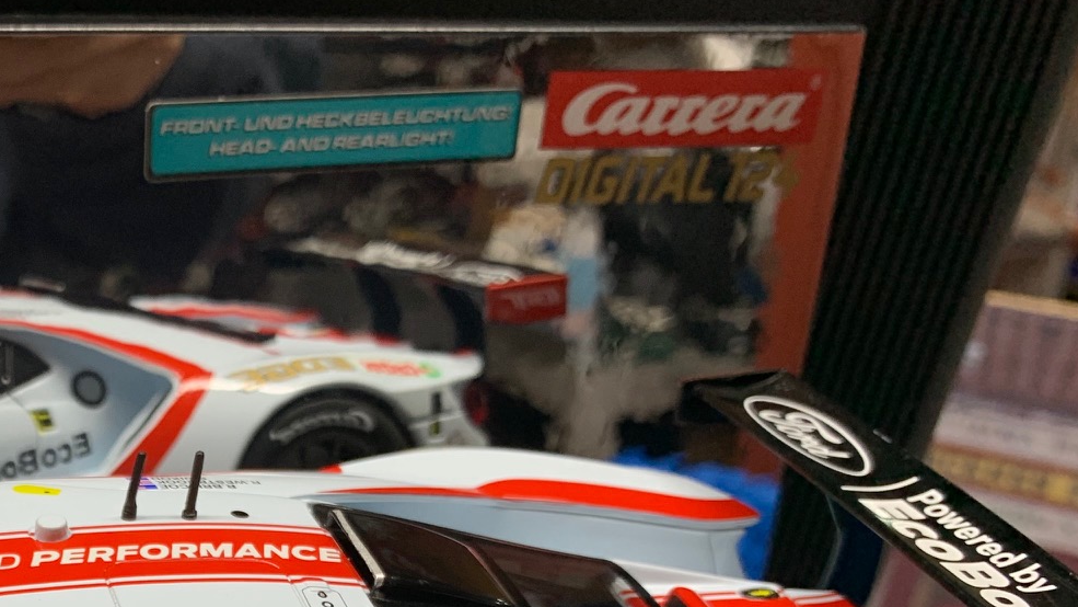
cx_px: -1
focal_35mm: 58
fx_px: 1658
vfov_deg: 19.4
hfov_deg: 33.0
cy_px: 745
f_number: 1.8
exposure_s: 1/50
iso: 50
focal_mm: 4.25
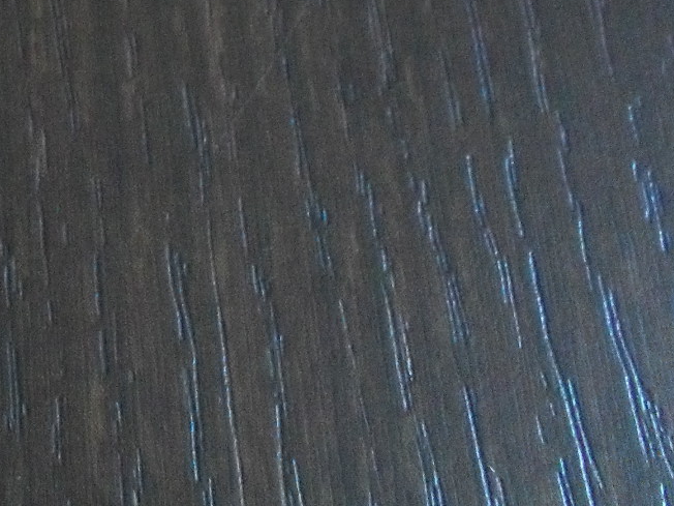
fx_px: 2142
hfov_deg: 16.6
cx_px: -265
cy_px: -247
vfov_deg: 12.8
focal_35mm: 110
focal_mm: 6.3
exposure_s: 1/15
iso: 400
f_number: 3.2
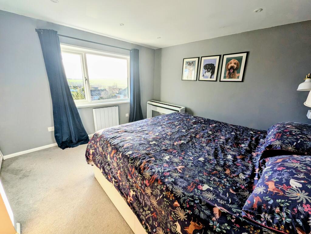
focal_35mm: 13
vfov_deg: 90.1
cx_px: 156
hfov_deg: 106.1
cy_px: 117
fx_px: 117
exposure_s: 1/330
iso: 70
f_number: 2.2
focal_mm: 1.95
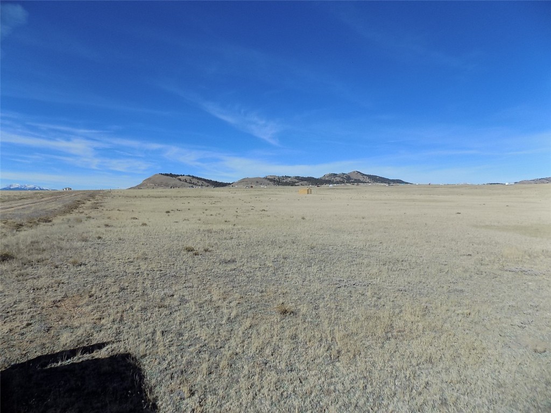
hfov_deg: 73.9
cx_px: 276
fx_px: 366
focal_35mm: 23
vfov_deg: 58.9
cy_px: 206
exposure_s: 1/160
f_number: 9.9
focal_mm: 4
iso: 80
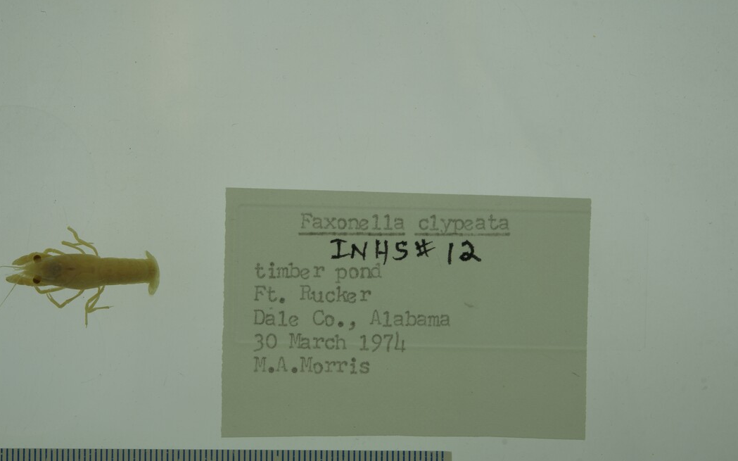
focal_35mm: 70
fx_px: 1408
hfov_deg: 29.4
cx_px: 351
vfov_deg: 18.6
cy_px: 240
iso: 50
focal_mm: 60
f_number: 9
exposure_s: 1/100
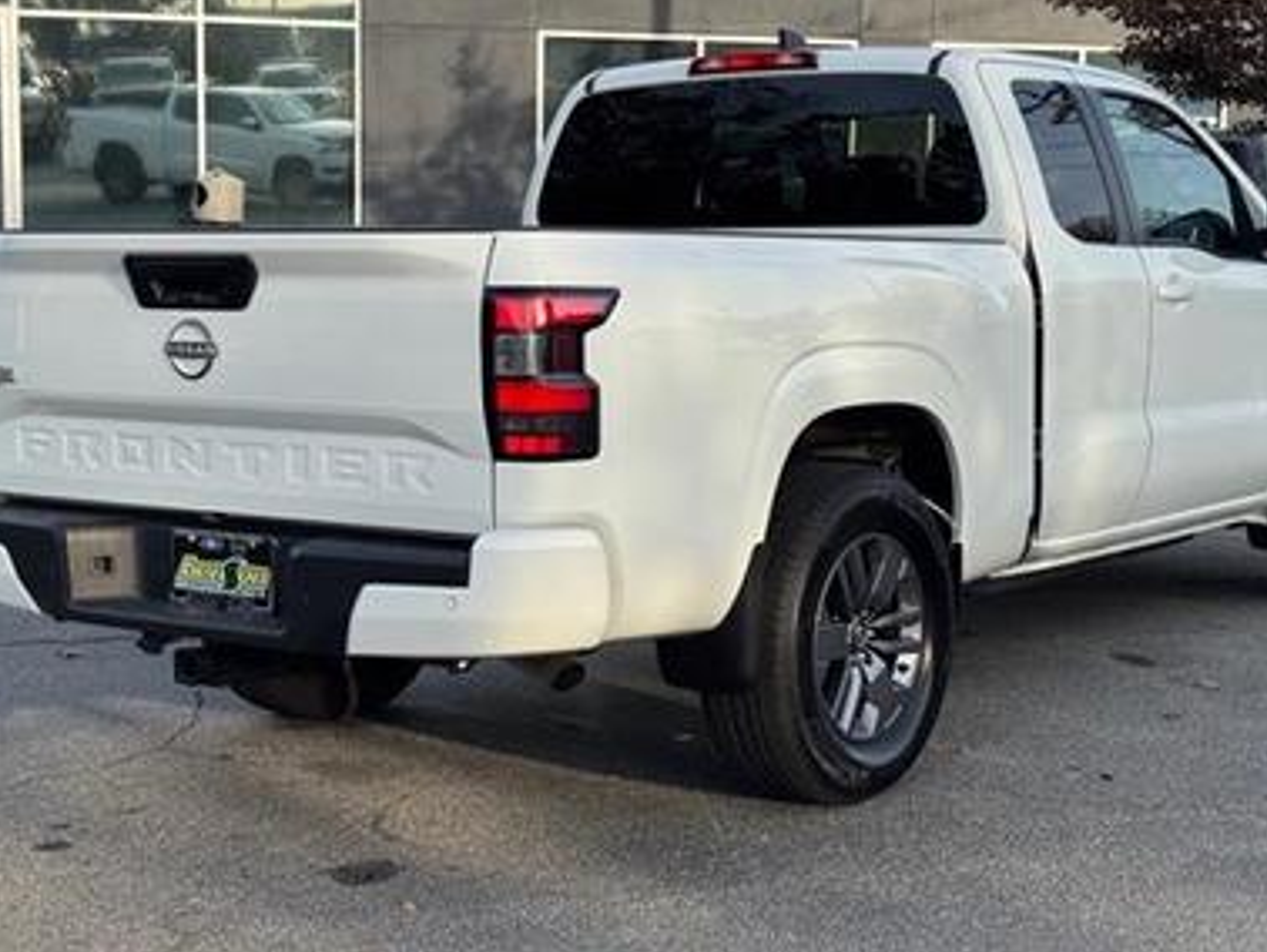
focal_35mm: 64
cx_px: 670
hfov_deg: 30.2
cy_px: 409
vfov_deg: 22.9
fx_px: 2344
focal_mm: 6.76
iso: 64
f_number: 1.78
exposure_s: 1/2110
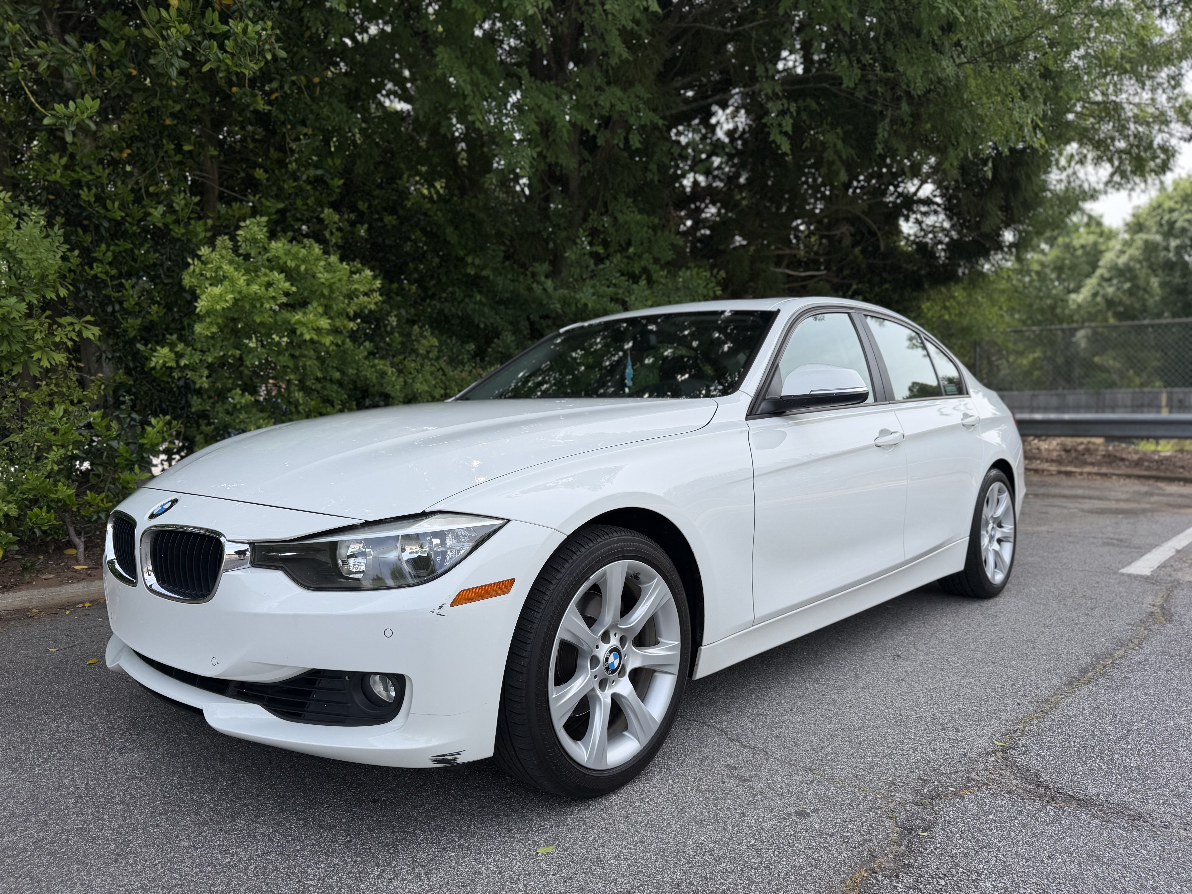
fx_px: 826
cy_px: 447
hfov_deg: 71.6
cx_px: 596
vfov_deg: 56.8
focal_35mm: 24
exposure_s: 1/2907
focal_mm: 6.76
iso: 80
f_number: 1.78
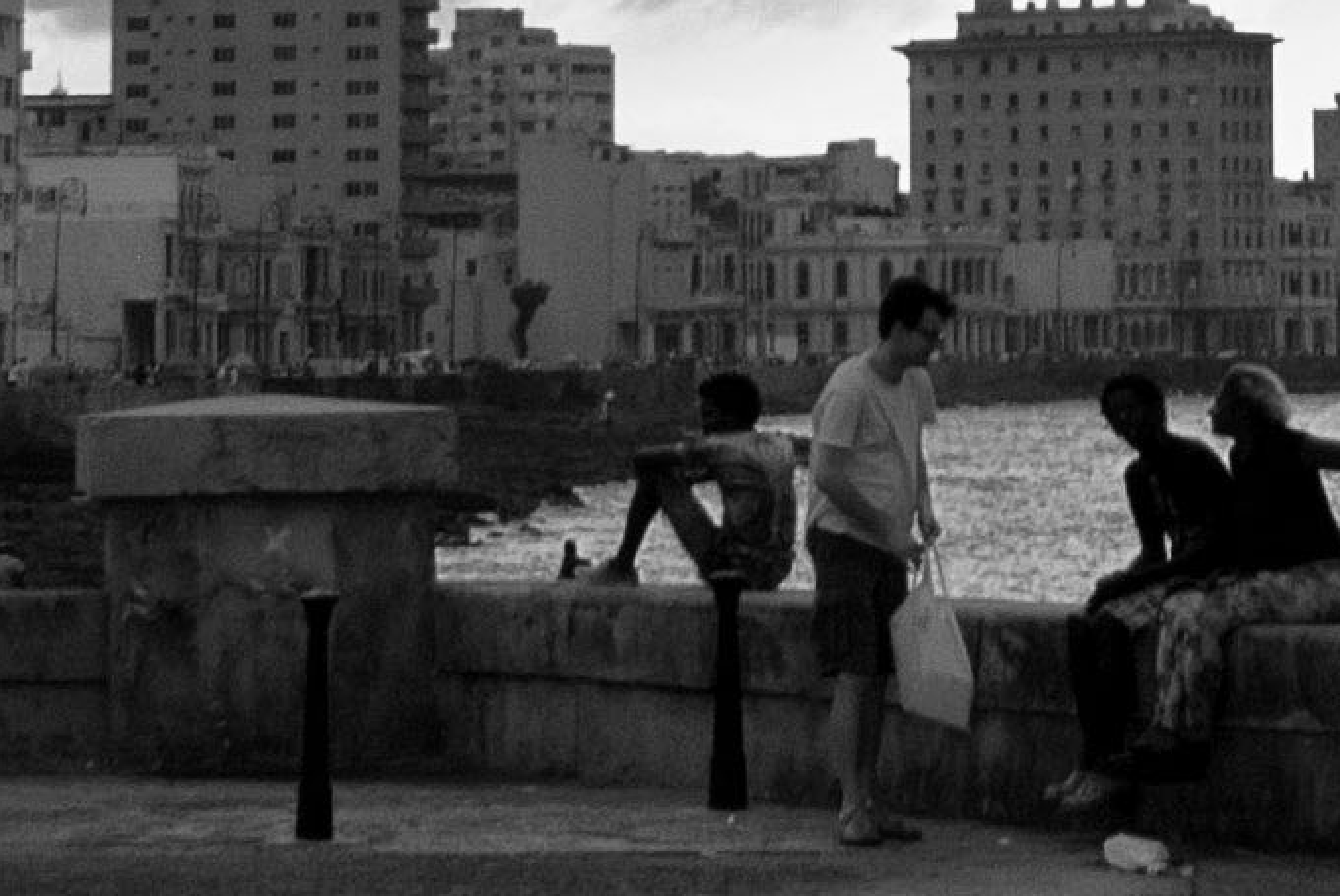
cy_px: -884
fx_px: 7639
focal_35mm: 205
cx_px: 1442
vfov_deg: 6.5
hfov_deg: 9.9
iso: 100
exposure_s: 1/80
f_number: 8
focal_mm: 24
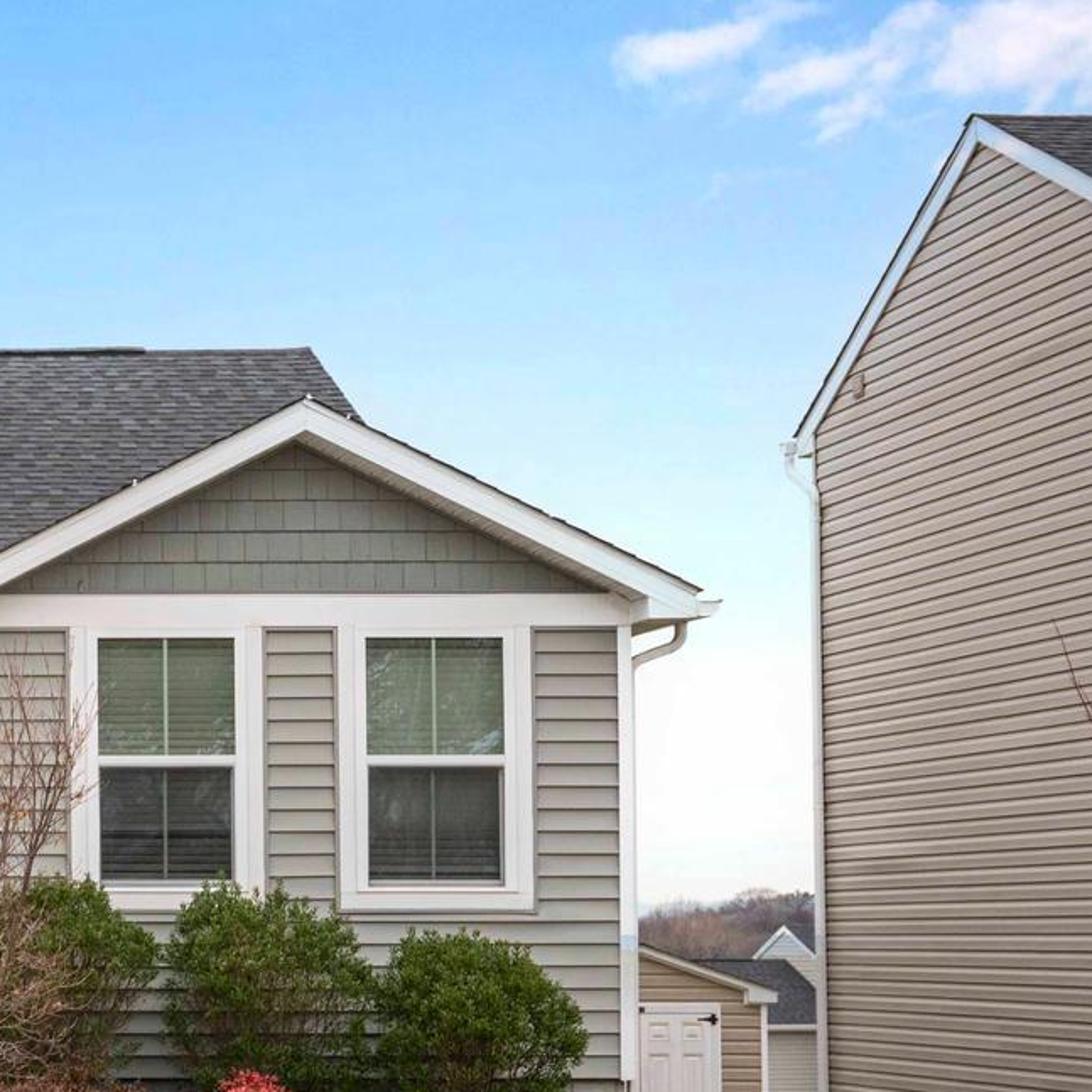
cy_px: 798
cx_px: -491
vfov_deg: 19.7
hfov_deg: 18.0
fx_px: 3117
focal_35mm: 87
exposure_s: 1/1250
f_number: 5
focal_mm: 32.5
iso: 1000
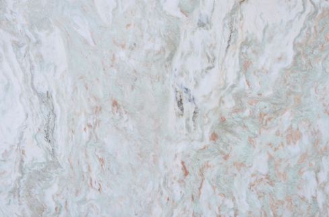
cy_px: 108
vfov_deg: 15.6
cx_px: 164
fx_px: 793
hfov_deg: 23.4
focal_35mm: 87
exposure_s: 1/125
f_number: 10
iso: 200
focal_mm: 58
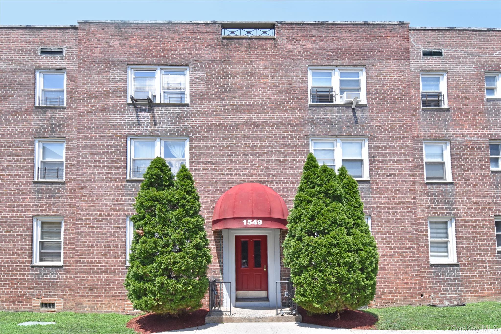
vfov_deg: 72.0
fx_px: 230
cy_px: 167
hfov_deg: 95.0
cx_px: 250
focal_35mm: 16
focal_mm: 11
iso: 500
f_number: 14
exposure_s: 1/250
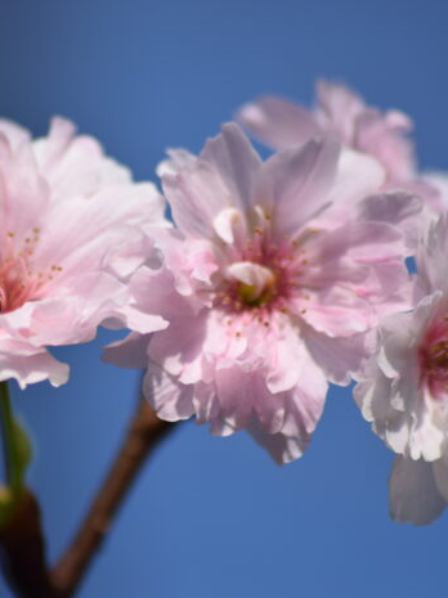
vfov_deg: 3.0
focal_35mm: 652
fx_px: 11266
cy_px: 299
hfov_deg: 2.3
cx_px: 116
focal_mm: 300
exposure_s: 1/1600
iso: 400
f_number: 5.6
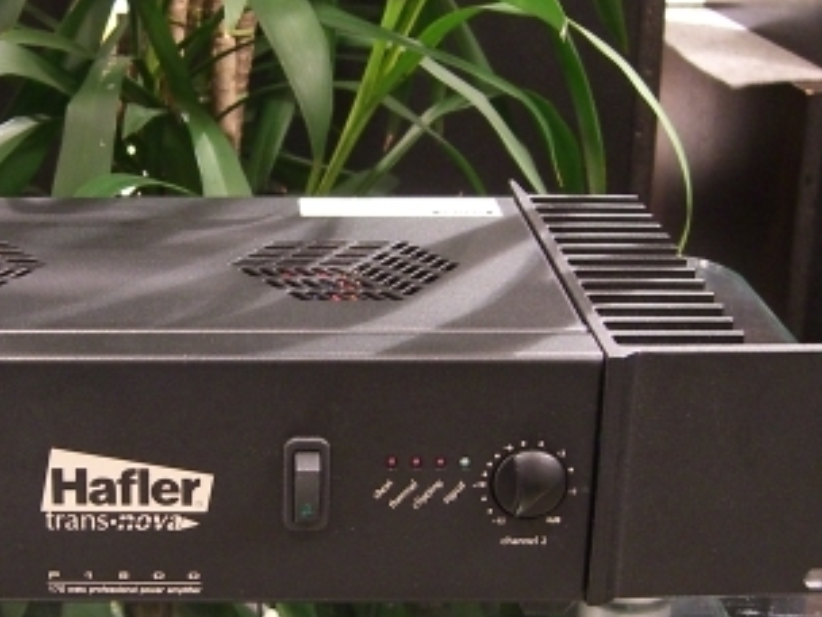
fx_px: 1900
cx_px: 157
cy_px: 447
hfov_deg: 24.0
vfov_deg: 18.3
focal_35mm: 80
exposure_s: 1/4
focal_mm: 7.9
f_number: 2.8
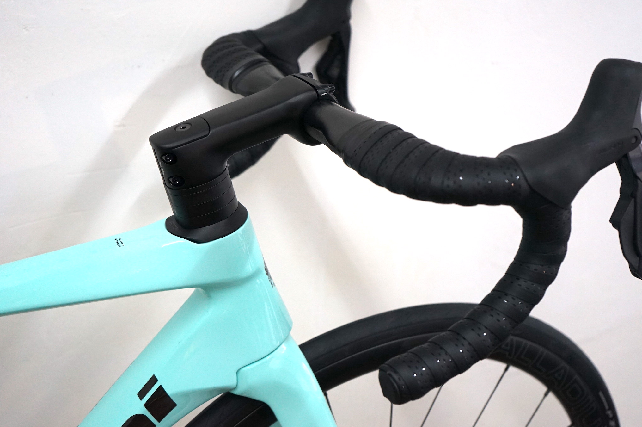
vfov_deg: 25.9
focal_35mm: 52
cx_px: 341
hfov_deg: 38.2
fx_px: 926
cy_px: 199
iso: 2000
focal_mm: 48
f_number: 5
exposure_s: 1/160
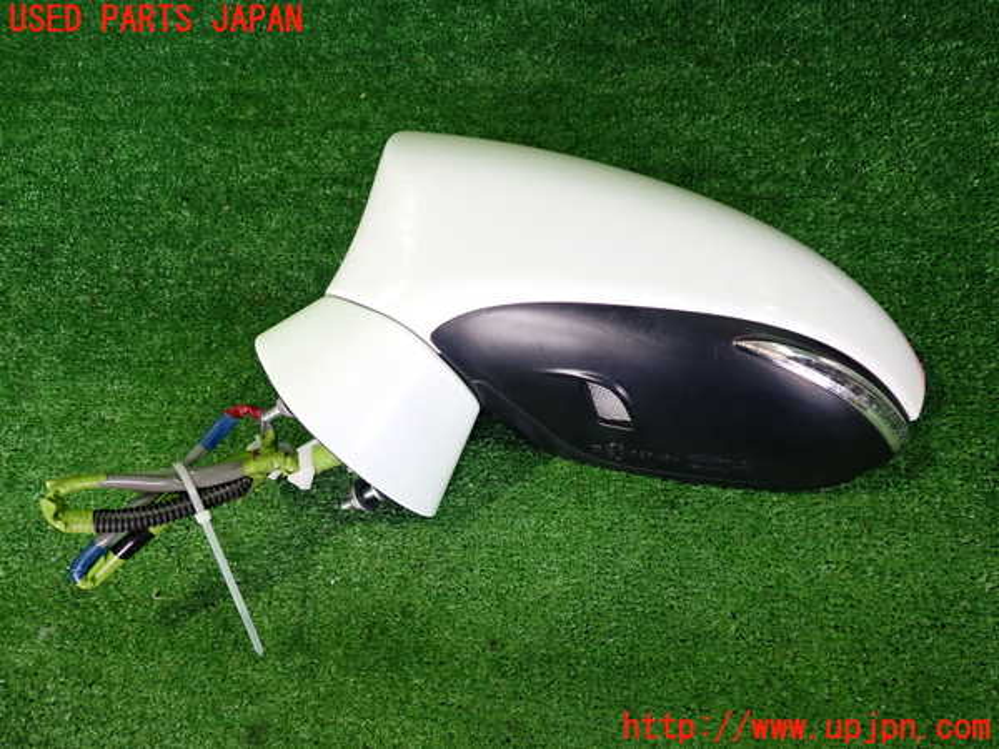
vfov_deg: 46.8
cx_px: 500
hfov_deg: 60.0
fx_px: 866
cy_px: 374
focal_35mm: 30
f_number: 2.3
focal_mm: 5.4
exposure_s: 1/30
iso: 320
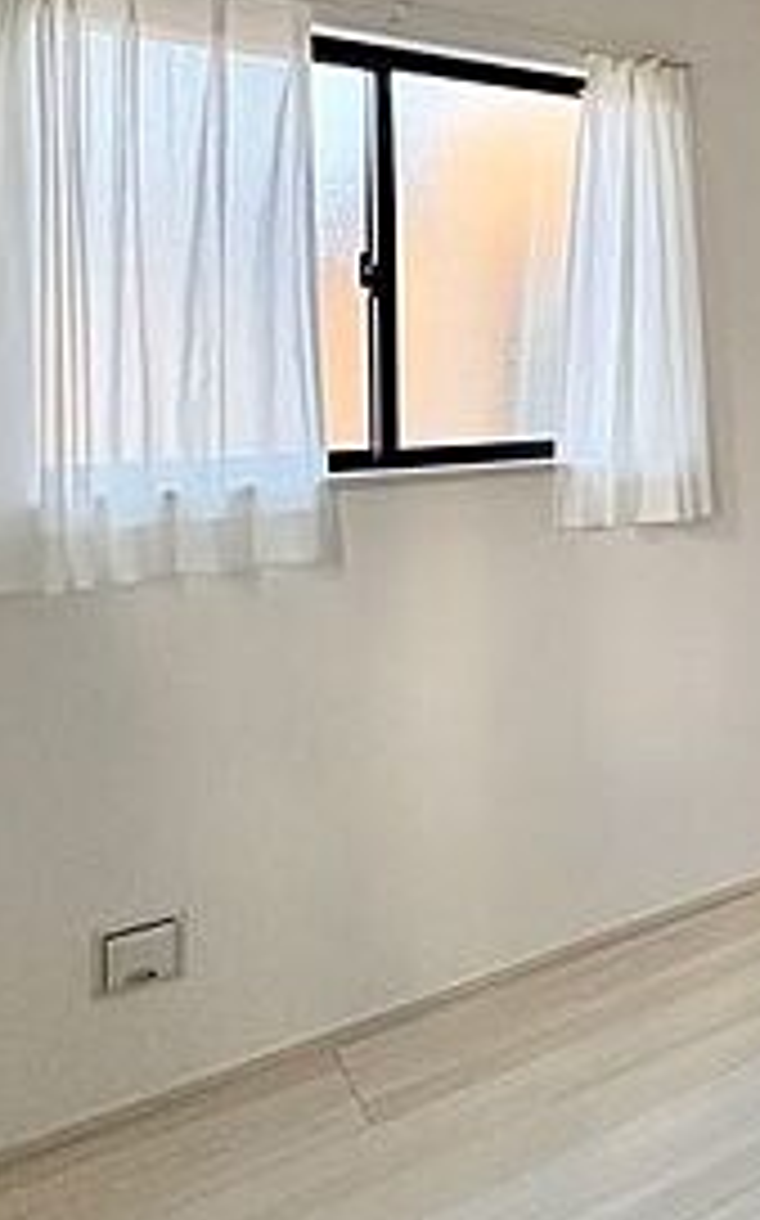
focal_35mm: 34
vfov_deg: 55.0
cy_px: 367
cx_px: 1061
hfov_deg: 28.3
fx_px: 1129
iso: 160
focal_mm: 2.22
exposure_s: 1/99
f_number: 2.2
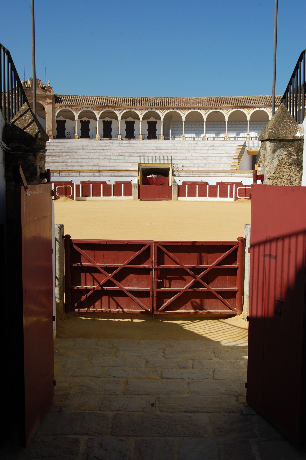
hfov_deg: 31.8
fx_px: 536
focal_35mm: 42
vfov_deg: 46.4
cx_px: 153
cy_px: 230
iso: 200
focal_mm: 28
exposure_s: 1/400
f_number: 10
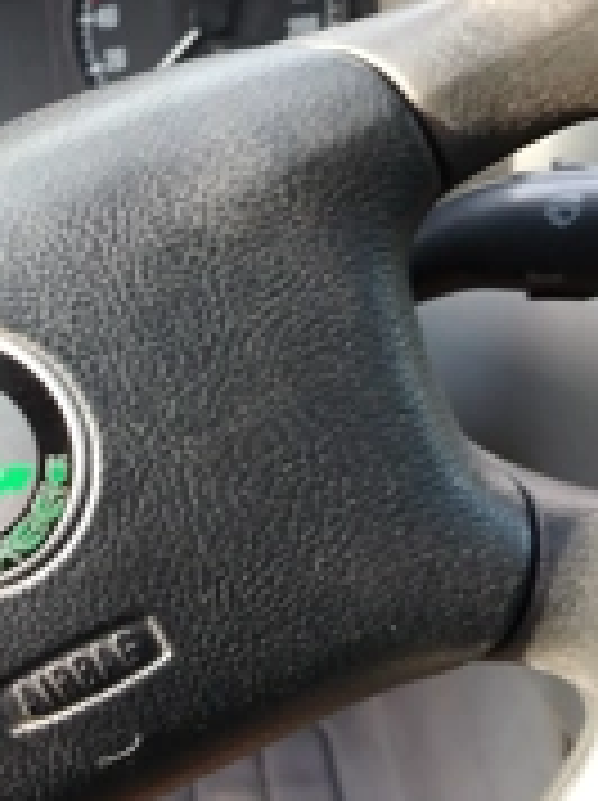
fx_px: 1247
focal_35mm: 54
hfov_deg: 25.6
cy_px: 356
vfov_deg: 35.5
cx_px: 0
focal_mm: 5.25
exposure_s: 1/50
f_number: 1.75
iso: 300
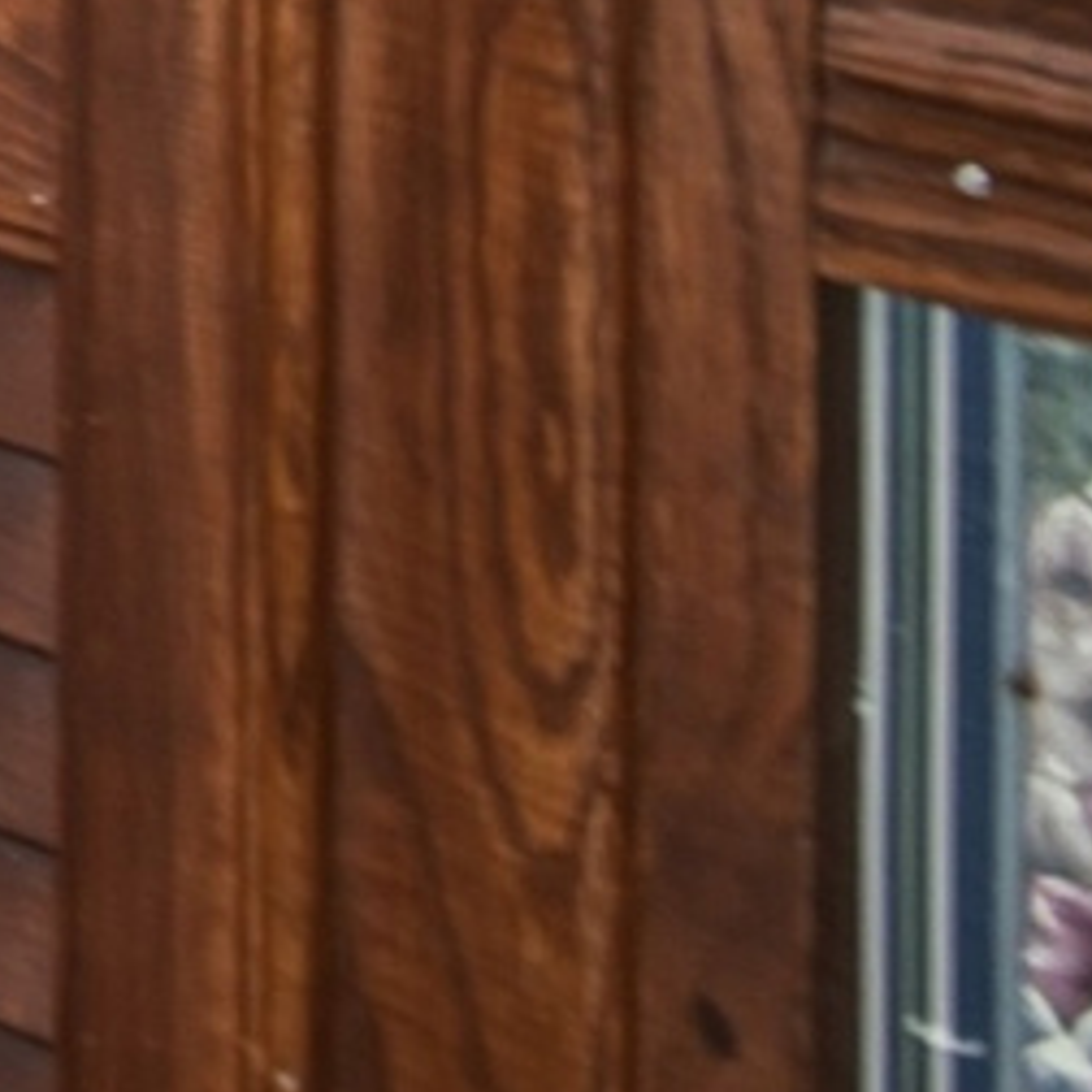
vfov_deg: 10.3
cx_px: -3246
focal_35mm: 138
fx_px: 4925
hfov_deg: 8.0
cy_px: -1798
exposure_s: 1/60
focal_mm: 20
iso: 200
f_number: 9
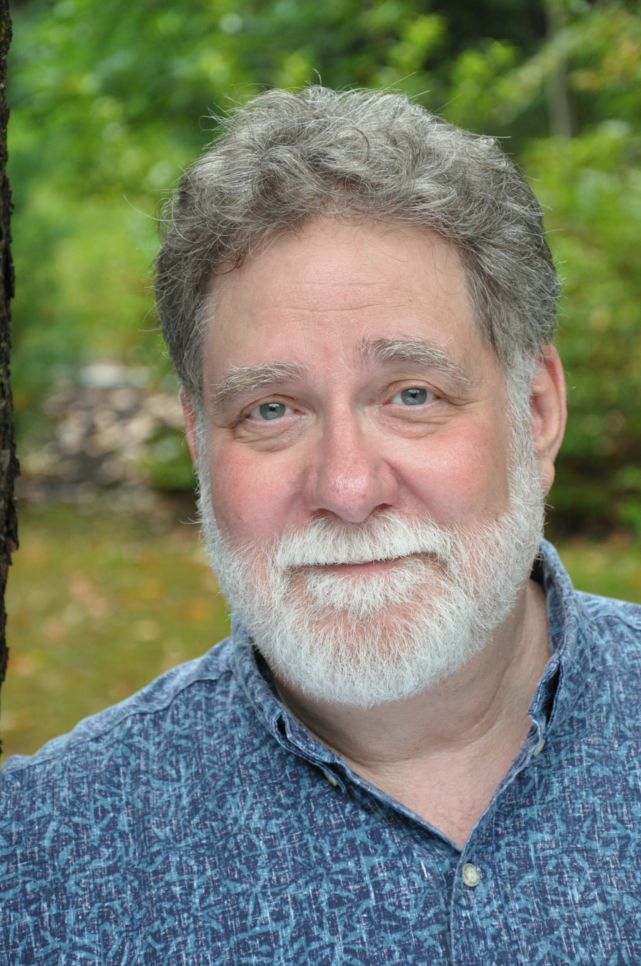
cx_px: 320
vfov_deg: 19.5
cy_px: 483
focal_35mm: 105
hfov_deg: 13.0
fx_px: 2811
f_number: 5.3
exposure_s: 1/100
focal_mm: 70
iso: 800
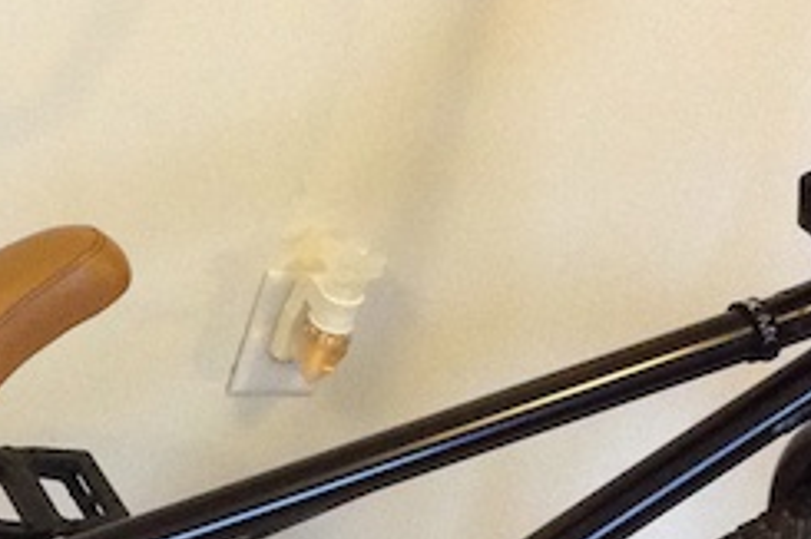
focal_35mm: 112
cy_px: 450
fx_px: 2521
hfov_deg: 18.0
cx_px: 96
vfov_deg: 12.2
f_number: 2.4
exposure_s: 1/24
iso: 200
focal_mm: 3.3
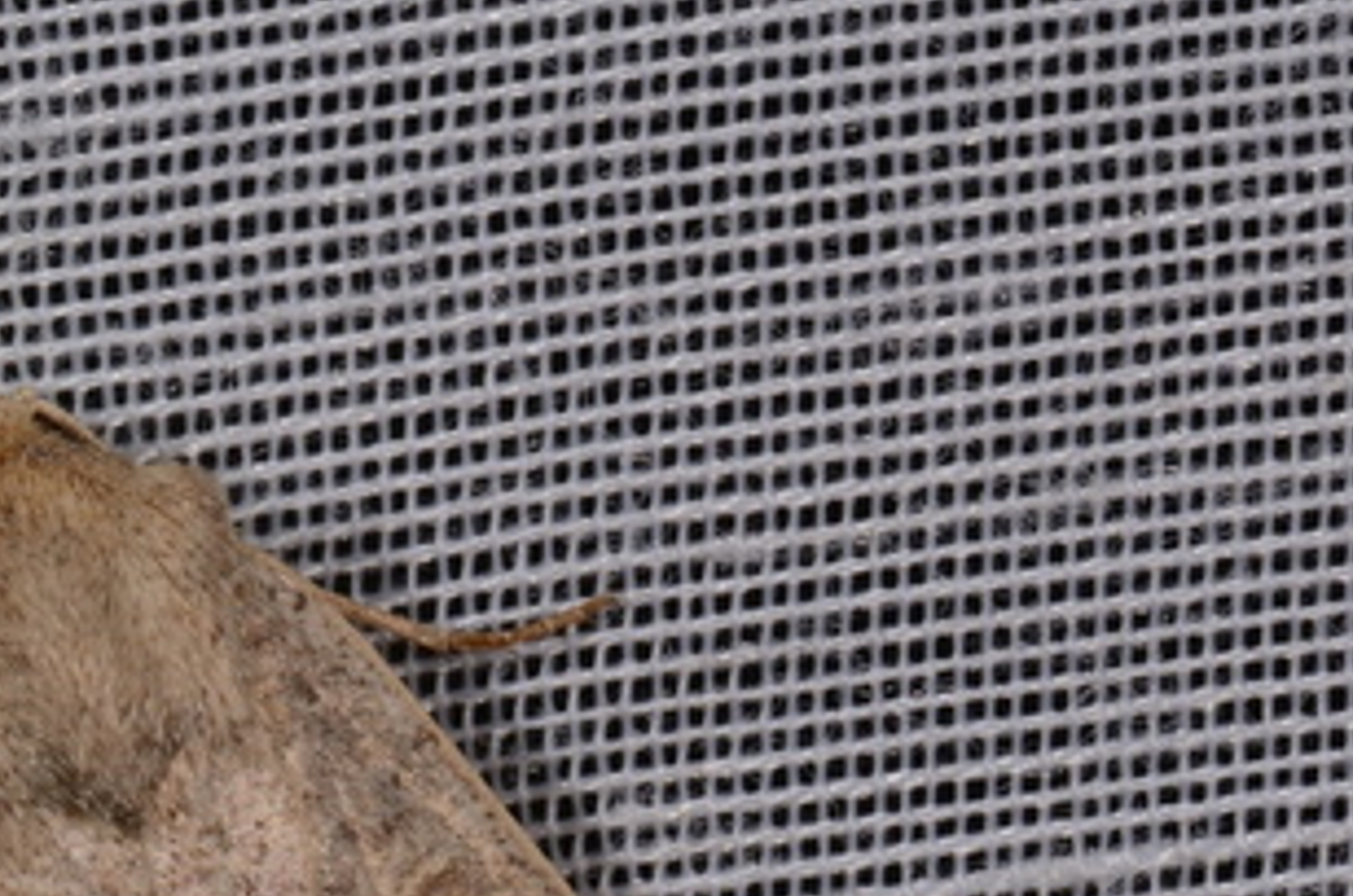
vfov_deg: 4.2
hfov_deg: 6.3
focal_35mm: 328
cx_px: 202
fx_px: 12313
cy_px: 1019
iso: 100
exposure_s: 1/60
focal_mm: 85
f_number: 32
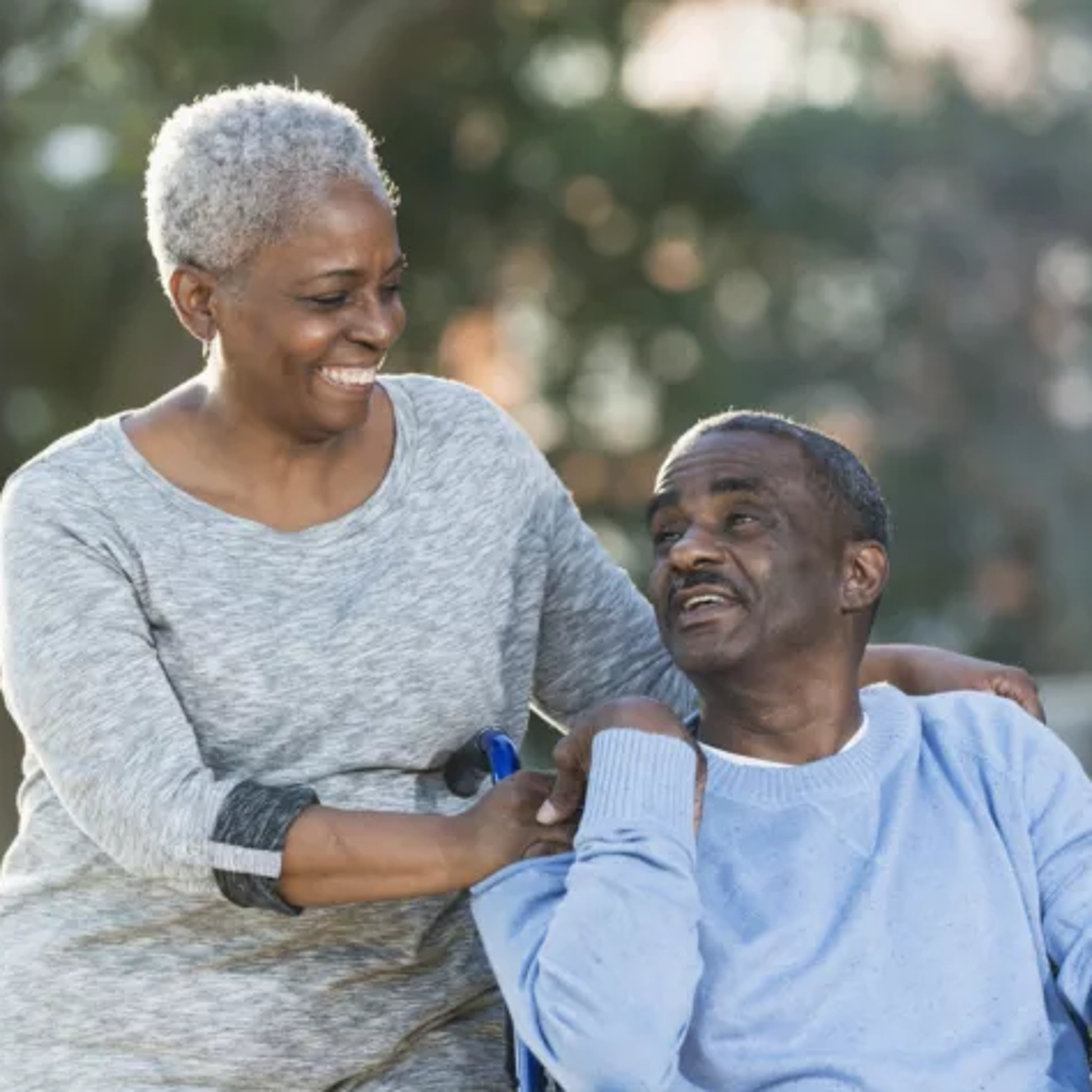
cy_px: 546
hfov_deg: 6.8
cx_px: 586
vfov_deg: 6.8
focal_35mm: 256
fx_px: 9137
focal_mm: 200
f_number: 4.5
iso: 250
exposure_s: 1/200
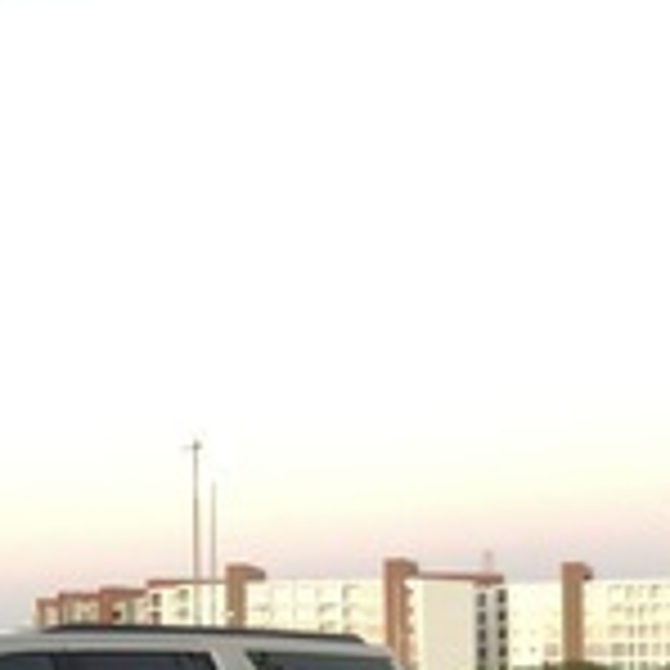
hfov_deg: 21.4
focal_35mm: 76
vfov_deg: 22.3
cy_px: 587
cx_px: -92
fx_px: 1664
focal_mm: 4
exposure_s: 1/17
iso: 40
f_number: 1.8
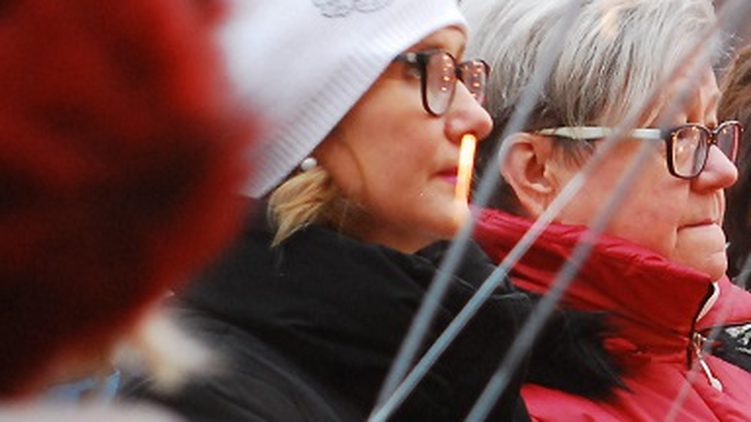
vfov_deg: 3.6
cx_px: 962
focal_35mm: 333
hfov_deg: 6.4
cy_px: 164
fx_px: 6631
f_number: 4.5
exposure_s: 1/40
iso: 800
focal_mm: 70
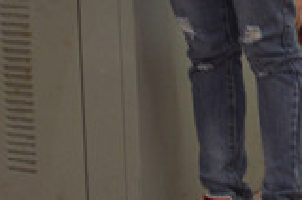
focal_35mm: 180
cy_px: -178
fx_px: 1507
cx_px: 206
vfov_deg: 7.3
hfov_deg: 11.4
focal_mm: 24
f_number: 4
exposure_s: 1/25
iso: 400
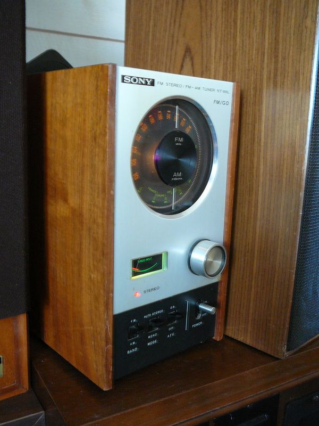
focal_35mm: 35
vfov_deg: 52.6
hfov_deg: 40.7
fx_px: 430
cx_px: 160
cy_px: 213
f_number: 2.8
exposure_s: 1/8
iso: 200
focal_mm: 5.2
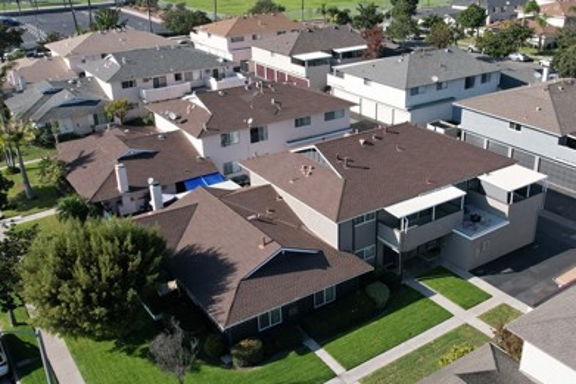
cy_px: 191
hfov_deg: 52.8
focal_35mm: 36
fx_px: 576
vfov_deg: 36.9
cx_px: 340
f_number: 2.8
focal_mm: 8.38
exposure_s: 1/2000
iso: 200
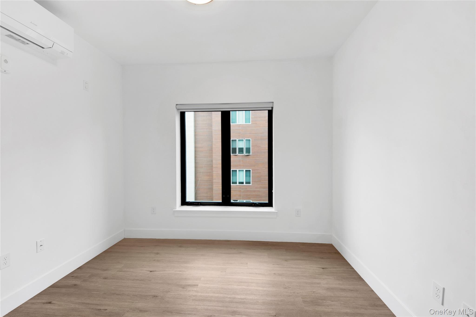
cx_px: 238
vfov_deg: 86.5
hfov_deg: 109.4
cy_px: 158
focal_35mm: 13
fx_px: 169
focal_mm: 8.5
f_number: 8
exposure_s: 1/4
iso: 100
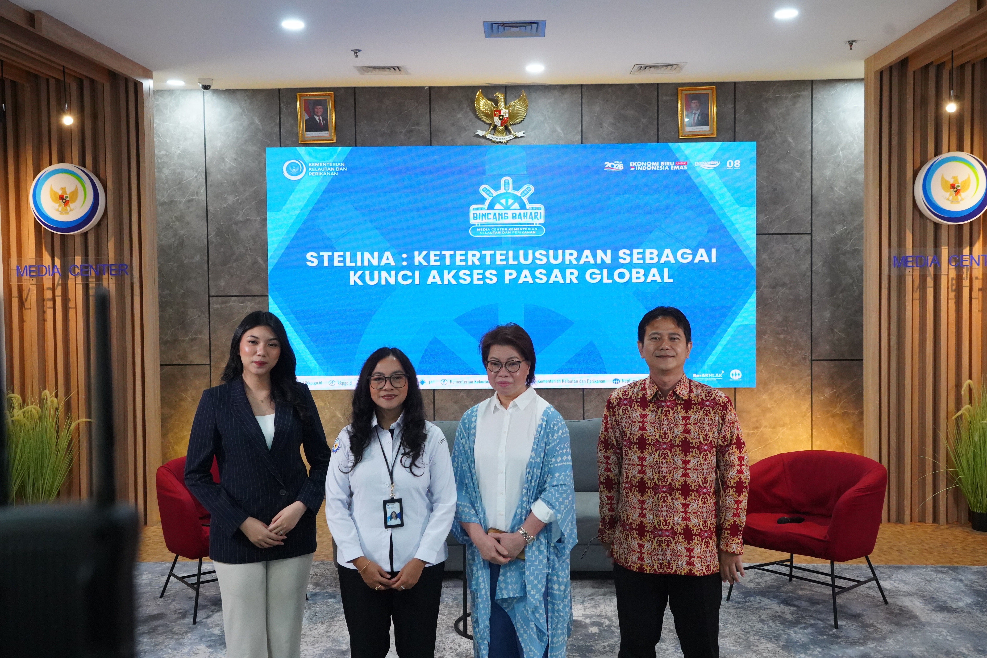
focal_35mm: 35
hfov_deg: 54.4
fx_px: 960
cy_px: 329
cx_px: 494
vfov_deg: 37.9
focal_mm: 35
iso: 10000
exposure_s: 1/160
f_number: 6.3
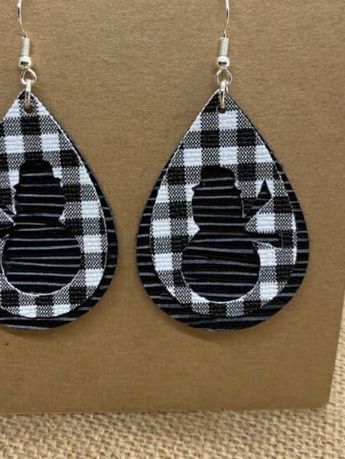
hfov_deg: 30.8
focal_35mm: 47
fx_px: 624
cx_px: 134
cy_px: 157
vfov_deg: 40.0
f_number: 1.8
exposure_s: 1/120
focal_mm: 4.25
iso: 64
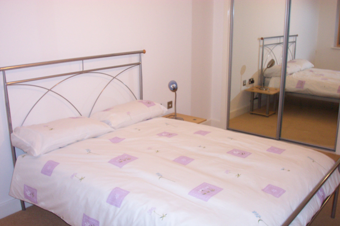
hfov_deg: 54.4
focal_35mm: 35
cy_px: 113
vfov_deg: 37.9
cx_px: 170
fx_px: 331
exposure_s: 1/30
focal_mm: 7.5
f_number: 2.8
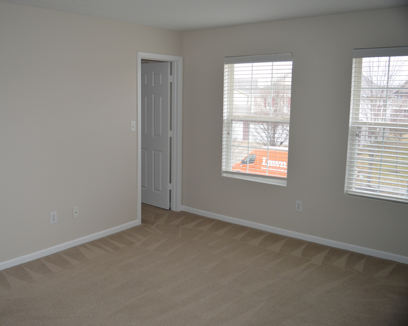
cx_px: 159
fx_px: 374
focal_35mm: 31
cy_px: 160
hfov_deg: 56.7
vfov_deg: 47.1
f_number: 4
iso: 400
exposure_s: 1/125
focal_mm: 18
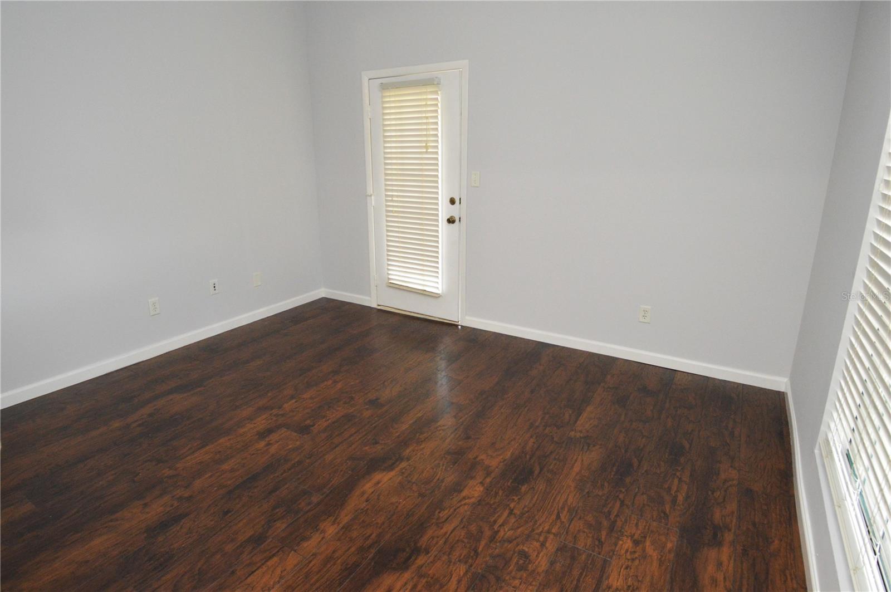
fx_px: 445
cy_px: 296
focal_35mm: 18
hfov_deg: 90.1
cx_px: 446
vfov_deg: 67.3
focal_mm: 12
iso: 1800
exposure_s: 1/60
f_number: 4
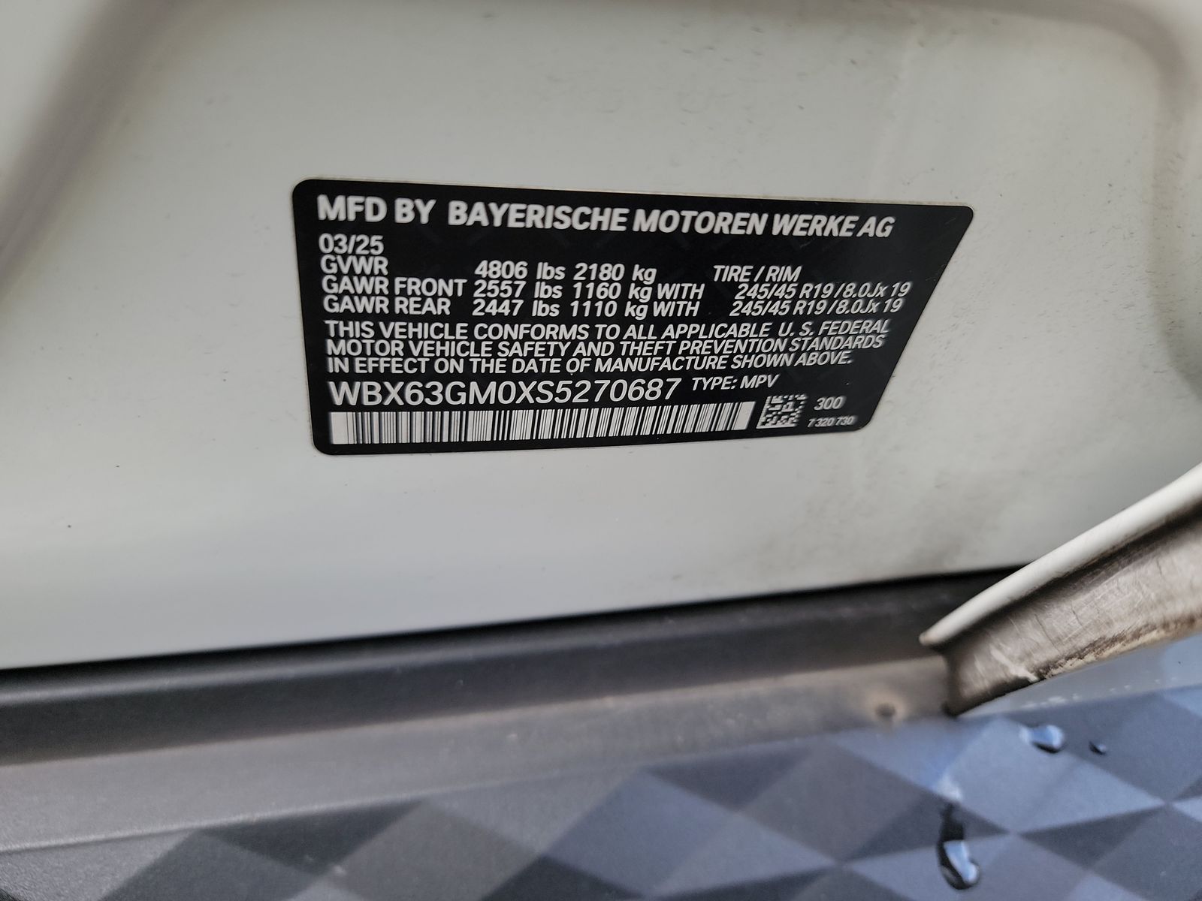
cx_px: 601
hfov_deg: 71.6
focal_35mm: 24
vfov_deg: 56.8
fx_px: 833
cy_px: 450
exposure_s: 1/59
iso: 132
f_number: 1.8
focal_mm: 6.7
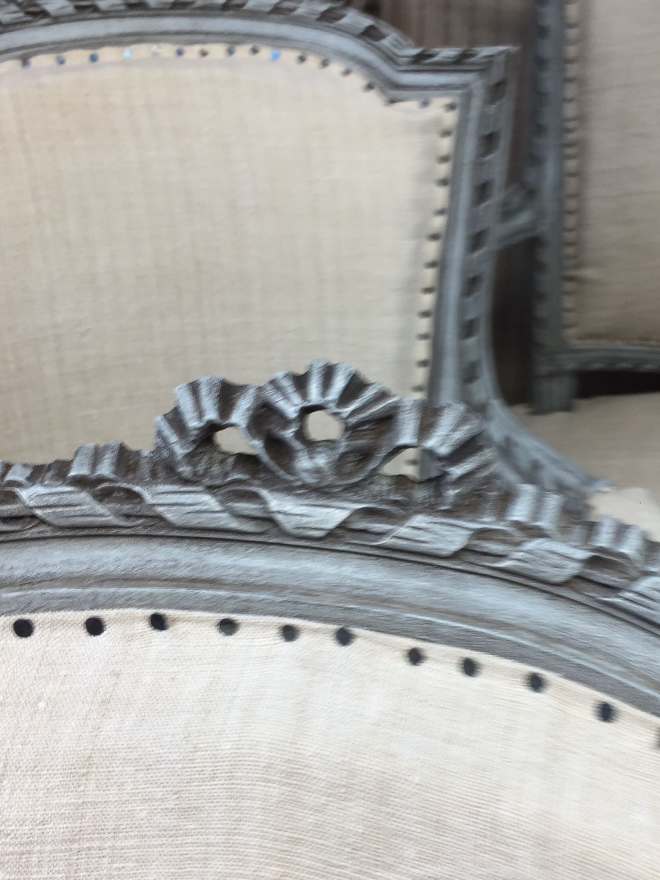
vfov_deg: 43.7
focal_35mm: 43
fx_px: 1093
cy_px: 514
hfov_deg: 33.4
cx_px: 425
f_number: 2.2
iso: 32
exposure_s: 1/50
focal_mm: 4.15
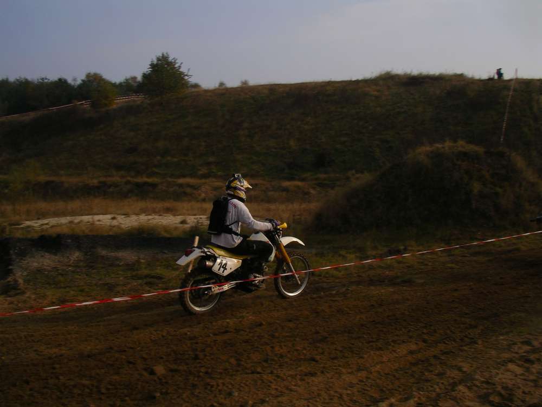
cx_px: 271
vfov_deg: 38.7
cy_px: 204
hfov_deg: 50.1
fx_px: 579
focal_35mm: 37
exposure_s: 1/200
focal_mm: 5.7
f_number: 6.9
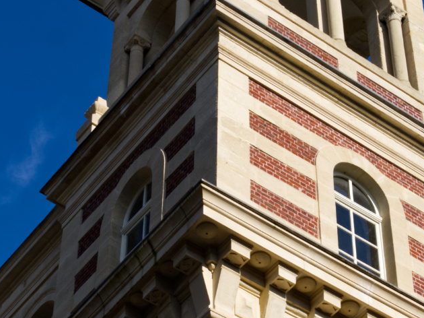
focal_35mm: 110
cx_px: 202
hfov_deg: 17.9
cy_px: 201
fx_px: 1347
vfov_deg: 13.4
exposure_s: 1/200
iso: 100
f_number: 10
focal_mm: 24
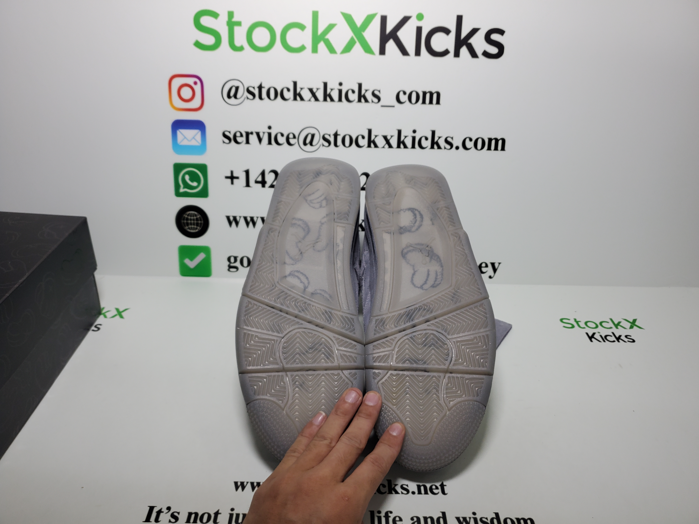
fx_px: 525
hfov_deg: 67.3
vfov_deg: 53.1
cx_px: 350
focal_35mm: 26
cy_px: 262
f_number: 1.5
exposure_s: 1/525
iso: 50
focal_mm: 4.3
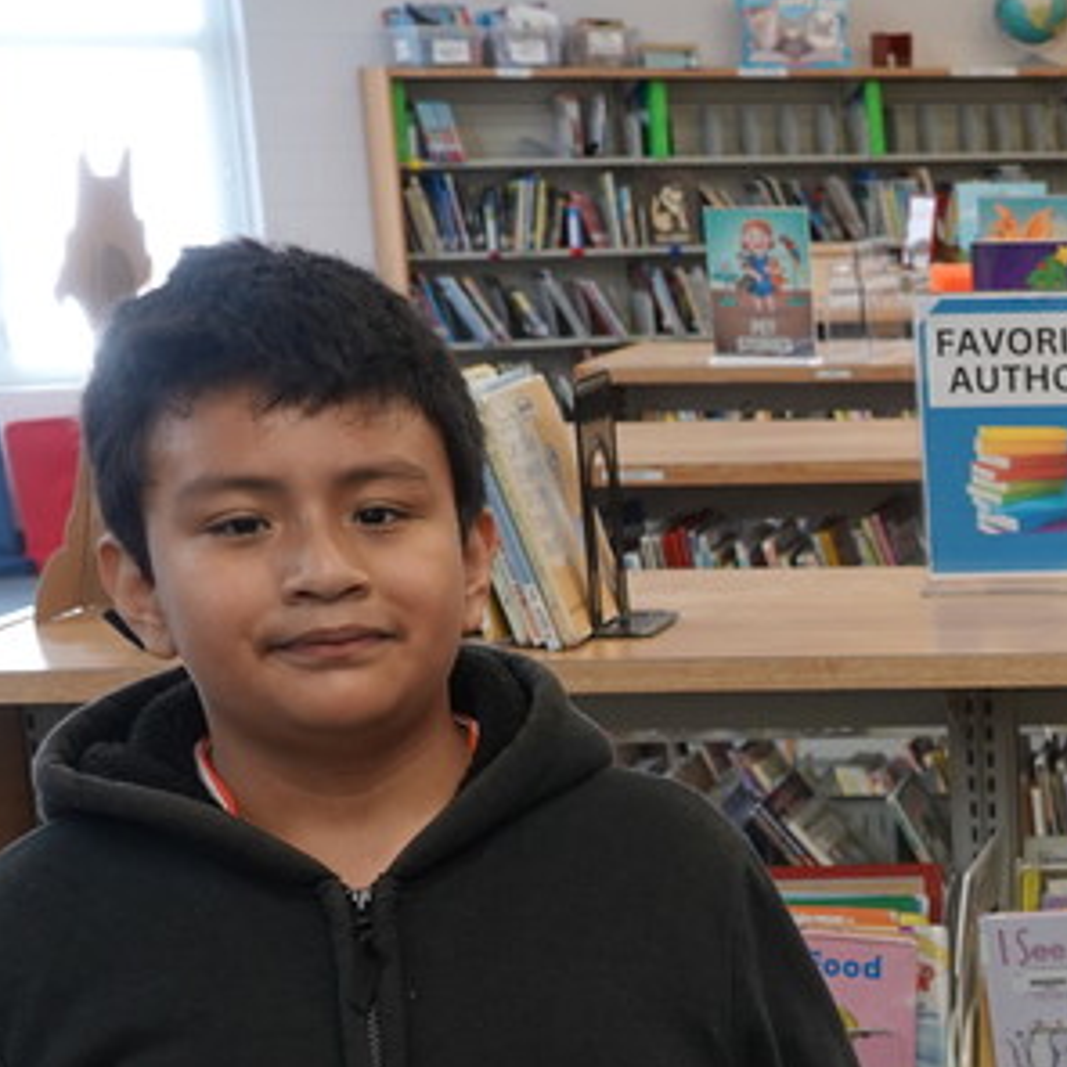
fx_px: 3278
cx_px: 1521
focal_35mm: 94
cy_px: 1018
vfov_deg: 18.1
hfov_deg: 17.0
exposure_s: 1/40
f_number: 2.8
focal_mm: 11.77
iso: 200
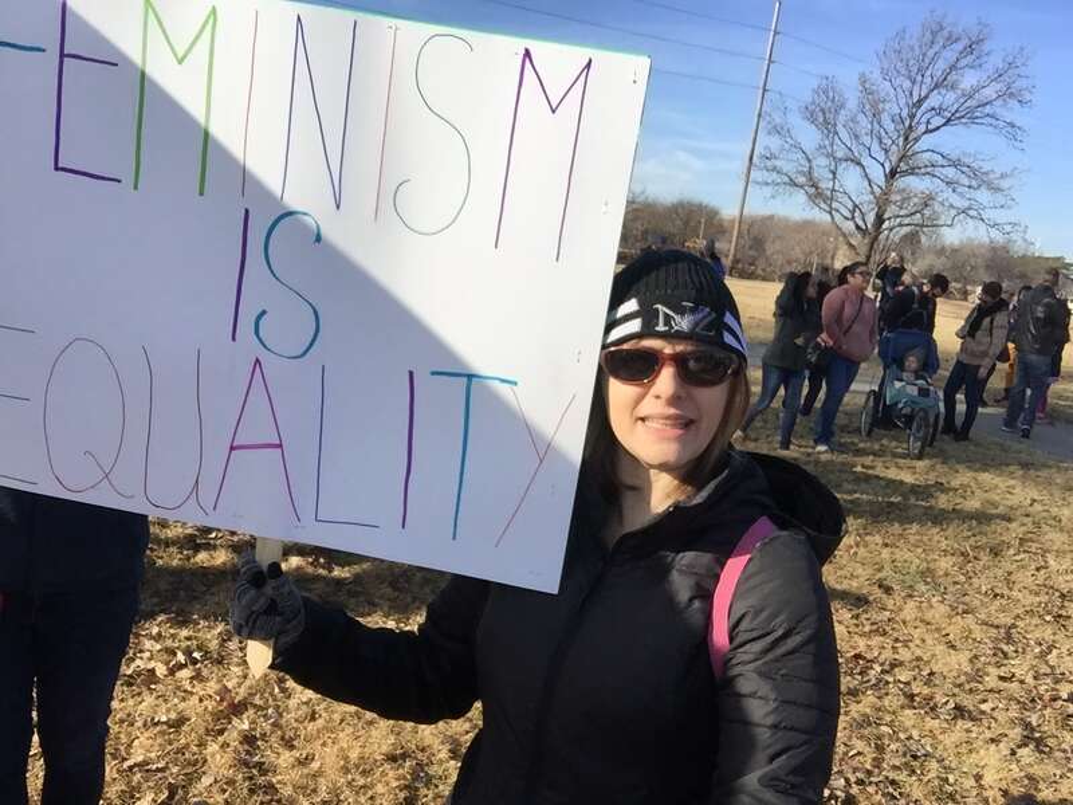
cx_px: 536
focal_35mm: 31
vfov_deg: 45.4
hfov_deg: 58.4
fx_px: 961
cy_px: 402
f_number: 2.2
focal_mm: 2.65
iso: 32
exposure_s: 1/1074
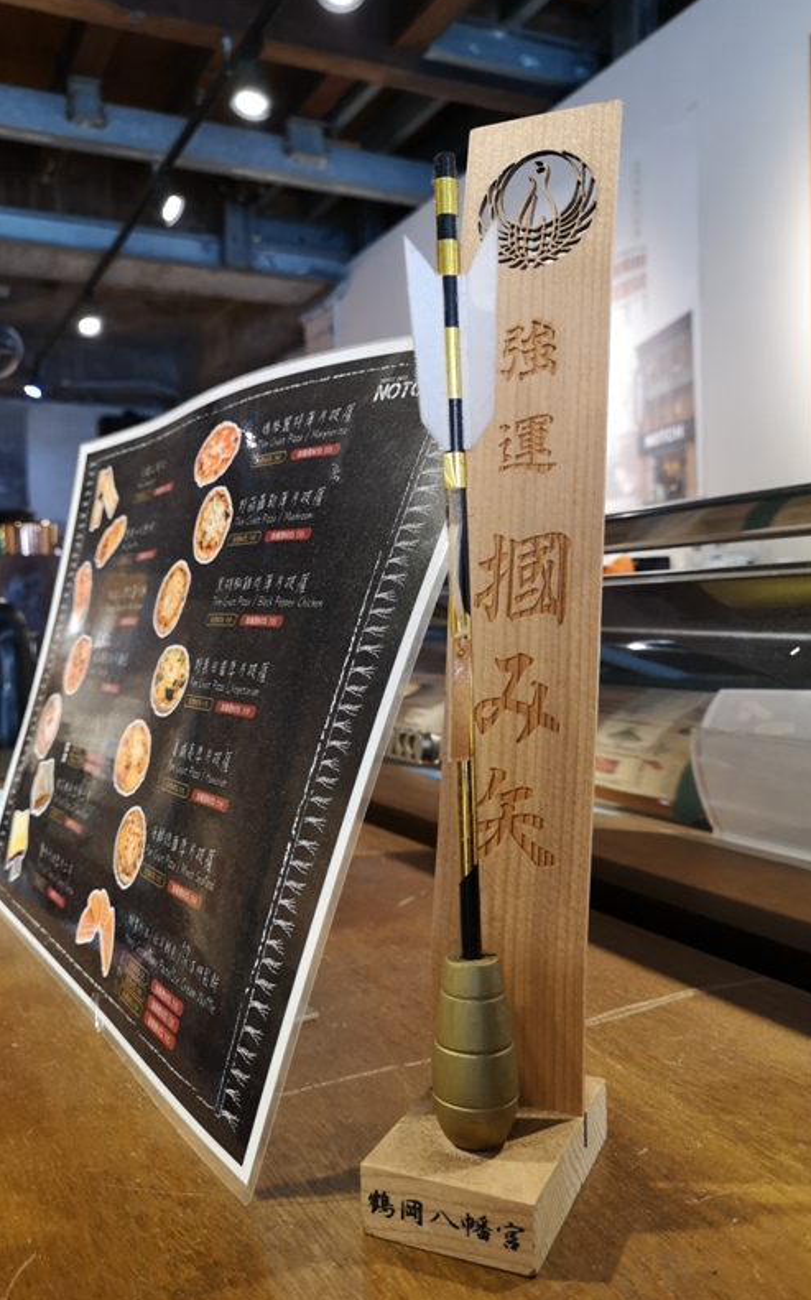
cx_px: 360
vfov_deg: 64.7
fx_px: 1027
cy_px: 648
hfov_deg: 43.0
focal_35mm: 29
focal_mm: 3.95
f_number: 1.8
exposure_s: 1/33.3
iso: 320
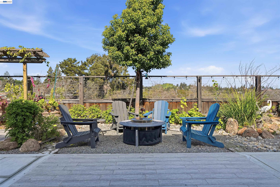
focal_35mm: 24
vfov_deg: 53.2
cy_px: 94
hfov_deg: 73.7
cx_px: 140
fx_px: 187
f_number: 8
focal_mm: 24
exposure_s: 1/320
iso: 400
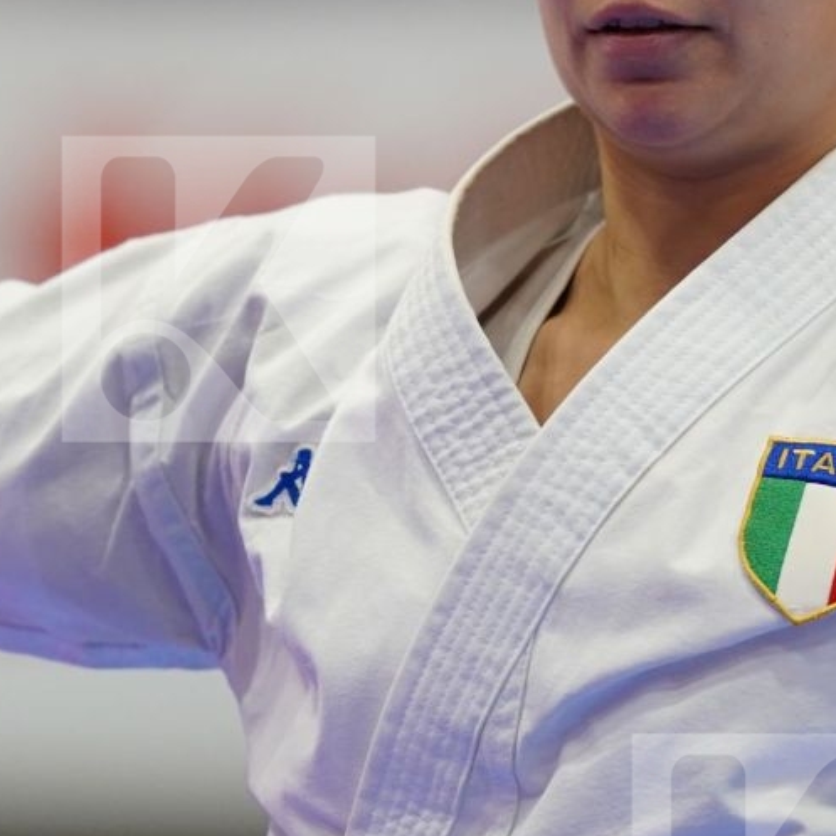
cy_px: 289
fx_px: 33635
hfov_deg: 1.4
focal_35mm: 1231
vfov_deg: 1.4
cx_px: 789
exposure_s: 1/500
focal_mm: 400
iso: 1600
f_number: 2.8
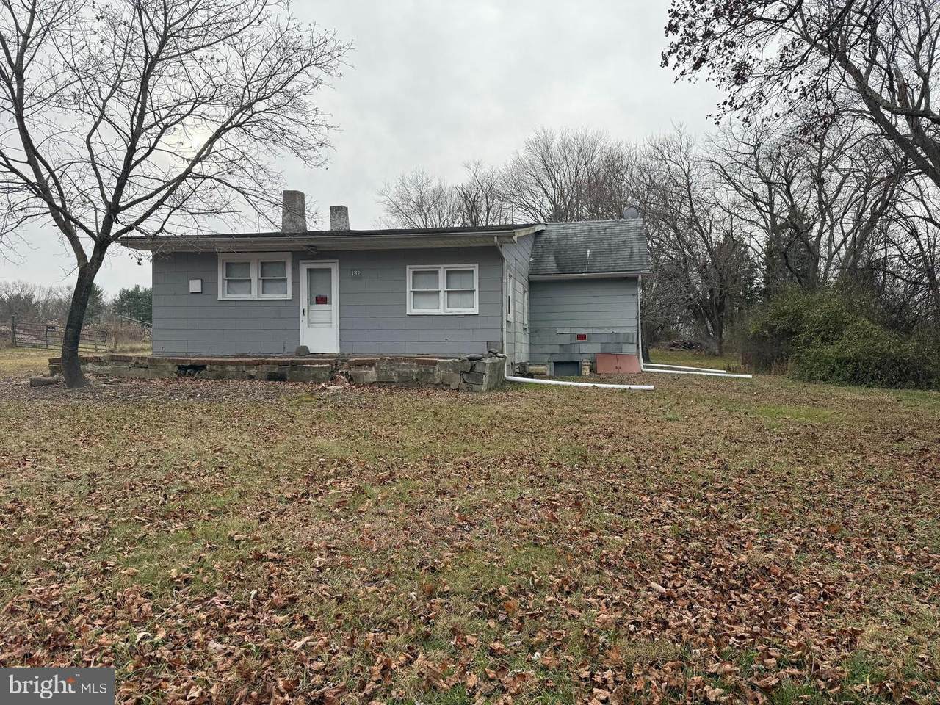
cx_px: 470
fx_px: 652
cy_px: 352
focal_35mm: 24
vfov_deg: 56.8
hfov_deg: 71.6
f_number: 1.78
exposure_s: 1/1122
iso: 80
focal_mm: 6.76
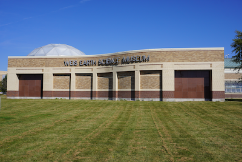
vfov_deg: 38.4
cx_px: 121
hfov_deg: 55.1
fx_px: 232
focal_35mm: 34
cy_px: 81
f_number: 10
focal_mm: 23
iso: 100
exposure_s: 1/250
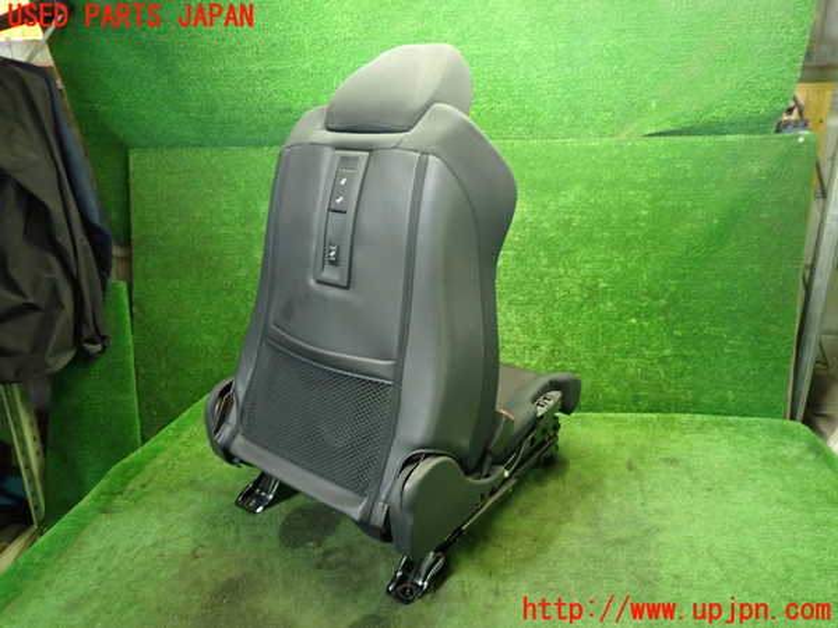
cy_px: 314
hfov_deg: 69.4
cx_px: 419
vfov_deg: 54.9
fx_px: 605
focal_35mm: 25
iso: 250
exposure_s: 1/30
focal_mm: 4.5
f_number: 2
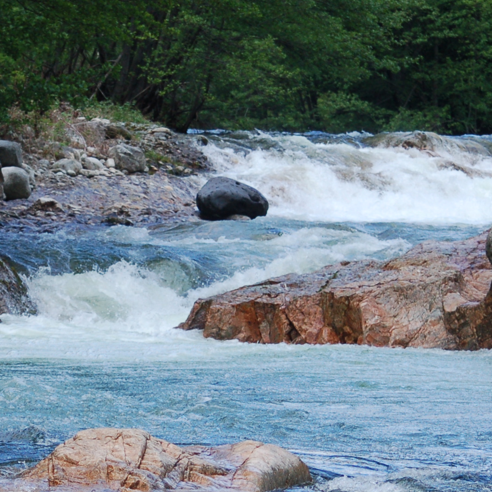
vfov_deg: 6.9
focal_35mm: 253
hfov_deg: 6.9
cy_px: 329
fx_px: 4068
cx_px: 84
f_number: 4
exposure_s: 1/1000
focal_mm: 70
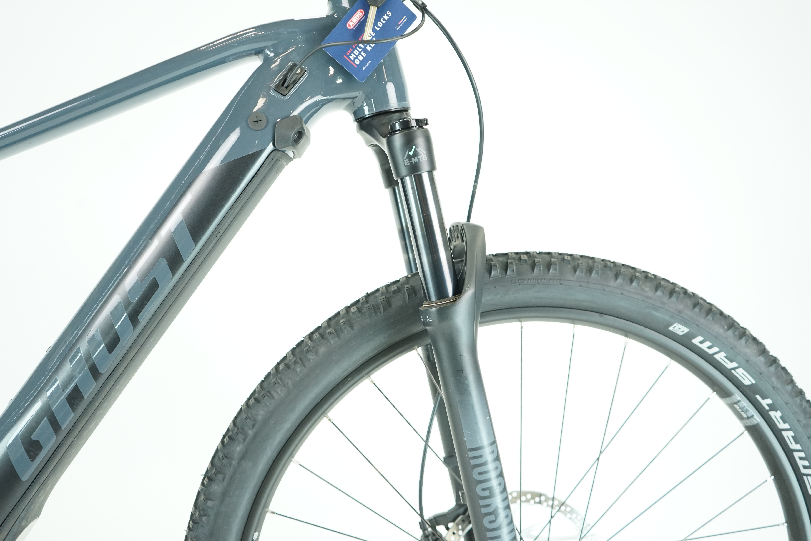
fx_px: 743
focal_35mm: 33
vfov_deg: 40.0
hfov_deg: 57.2
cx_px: 406
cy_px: 270
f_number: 4
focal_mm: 33
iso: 2000
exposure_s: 1/200
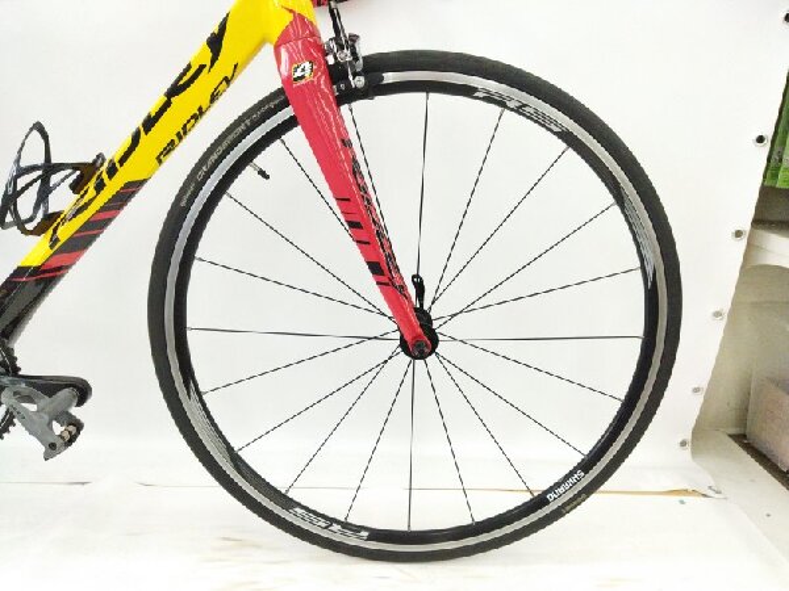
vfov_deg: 51.4
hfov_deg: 65.3
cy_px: 296
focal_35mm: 27
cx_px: 394
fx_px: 615
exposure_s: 1/700
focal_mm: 4.71
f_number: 1.79
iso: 1200
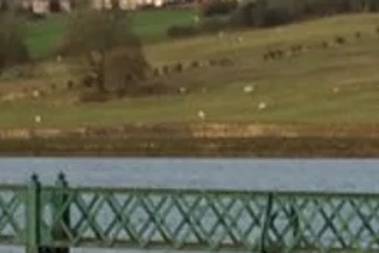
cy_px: 206
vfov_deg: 6.9
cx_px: 203
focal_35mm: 200
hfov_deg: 10.3
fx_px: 2107
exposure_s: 1/151
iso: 32
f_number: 2.2
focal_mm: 4.15
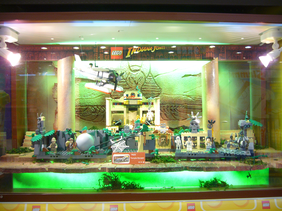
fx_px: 285
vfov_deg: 40.7
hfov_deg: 52.6
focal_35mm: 35
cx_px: 141
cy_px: 106
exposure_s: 1/15
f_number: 2.8
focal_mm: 5.8
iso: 100
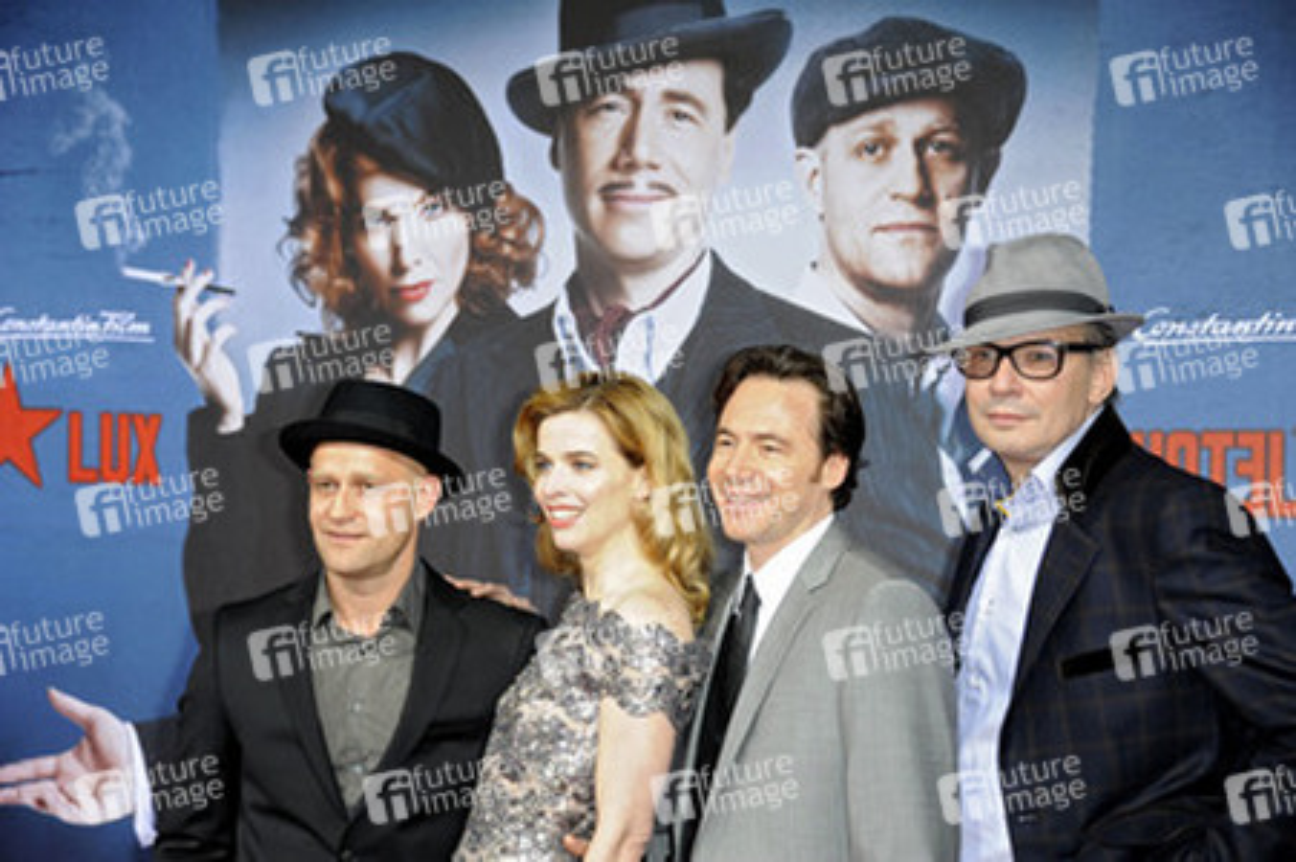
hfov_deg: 23.9
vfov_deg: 16.0
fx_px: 3058
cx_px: 648
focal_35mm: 85
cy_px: 431
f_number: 5.6
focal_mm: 85
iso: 500
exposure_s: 1/160
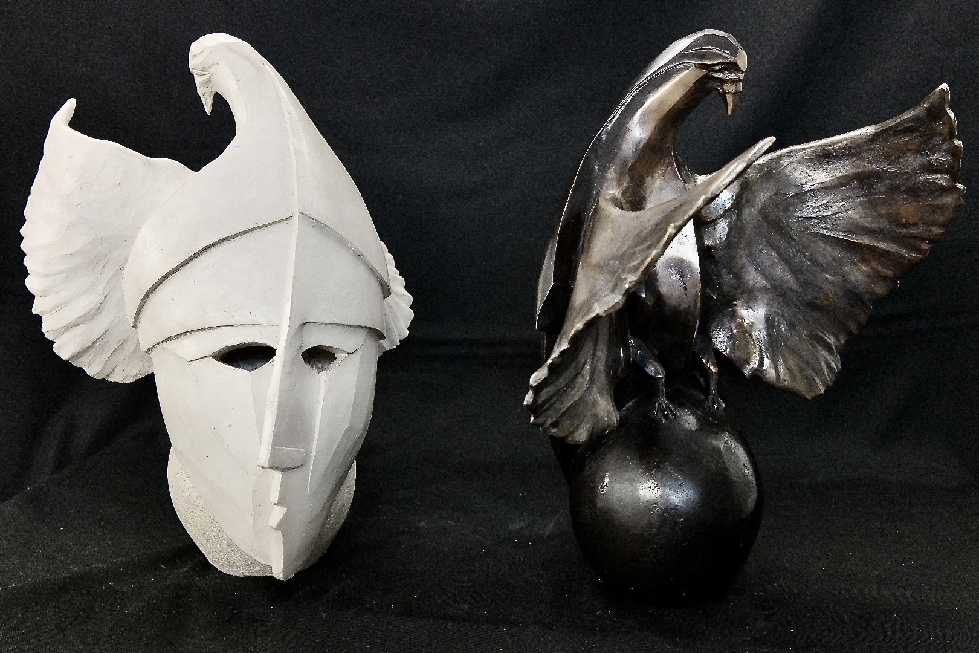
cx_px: 490
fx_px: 1061
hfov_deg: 49.6
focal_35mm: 39
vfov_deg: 34.2
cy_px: 326
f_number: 4.5
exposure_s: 1/60
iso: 3200
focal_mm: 26
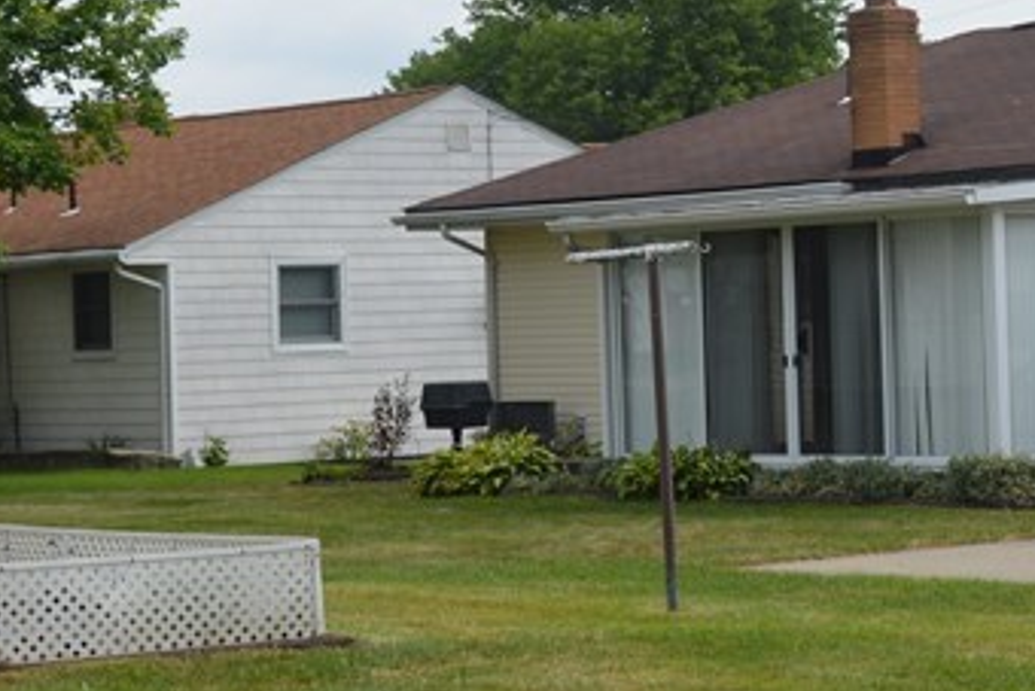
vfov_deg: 11.5
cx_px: 1103
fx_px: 3440
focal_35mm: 120
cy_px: 268
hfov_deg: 16.6
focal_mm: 25
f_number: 8
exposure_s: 1/250
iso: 100
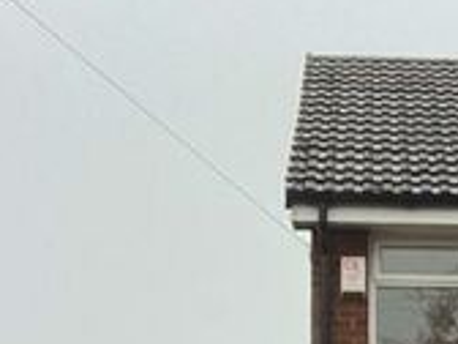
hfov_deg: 15.0
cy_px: 594
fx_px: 1707
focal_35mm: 129
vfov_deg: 10.8
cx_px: 469
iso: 25
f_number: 2.4
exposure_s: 1/100
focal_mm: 3.3
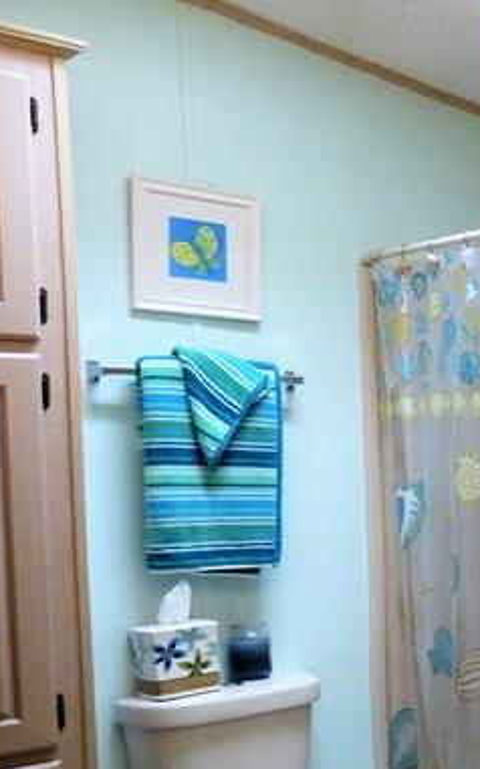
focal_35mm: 57
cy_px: 565
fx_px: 1193
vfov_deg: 35.0
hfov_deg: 18.2
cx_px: 853
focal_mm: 3.58
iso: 250
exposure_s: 1/60
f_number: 2.8
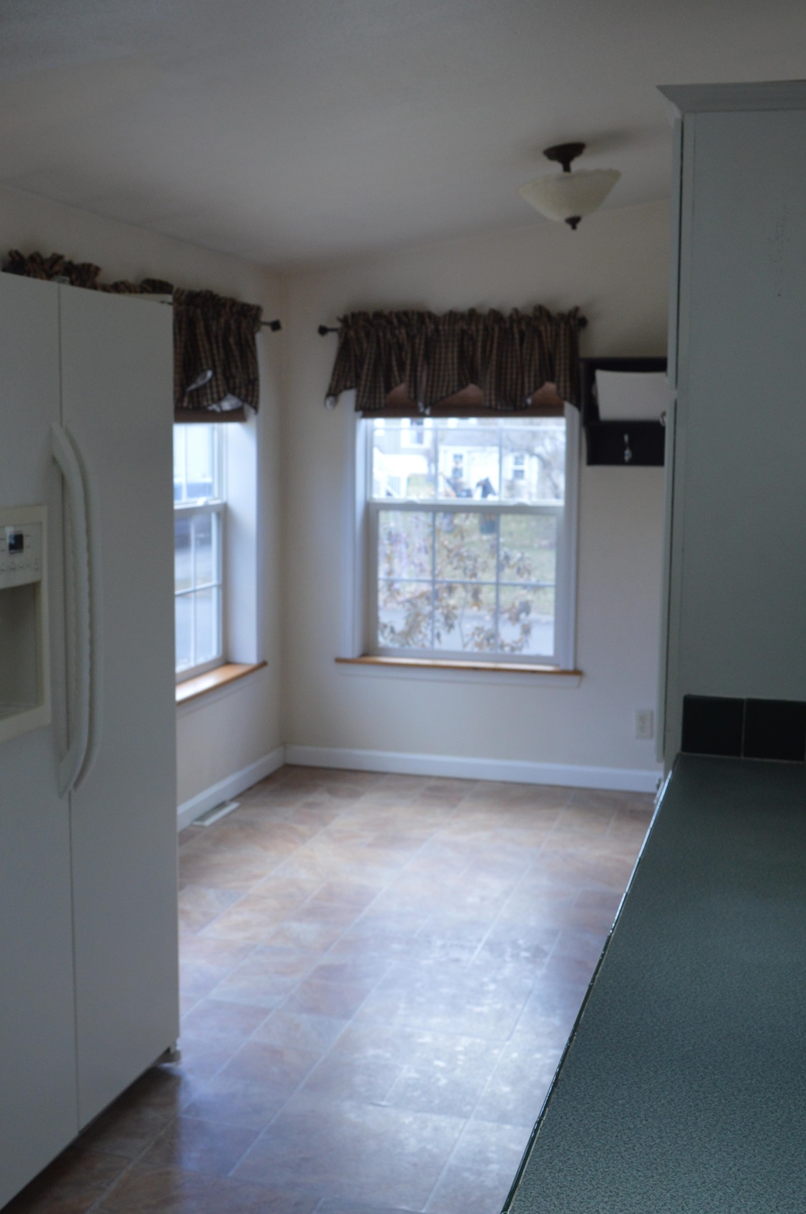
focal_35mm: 41
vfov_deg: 47.5
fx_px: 1380
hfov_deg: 32.4
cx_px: 308
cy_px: 622
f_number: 5
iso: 400
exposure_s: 1/100
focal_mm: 20
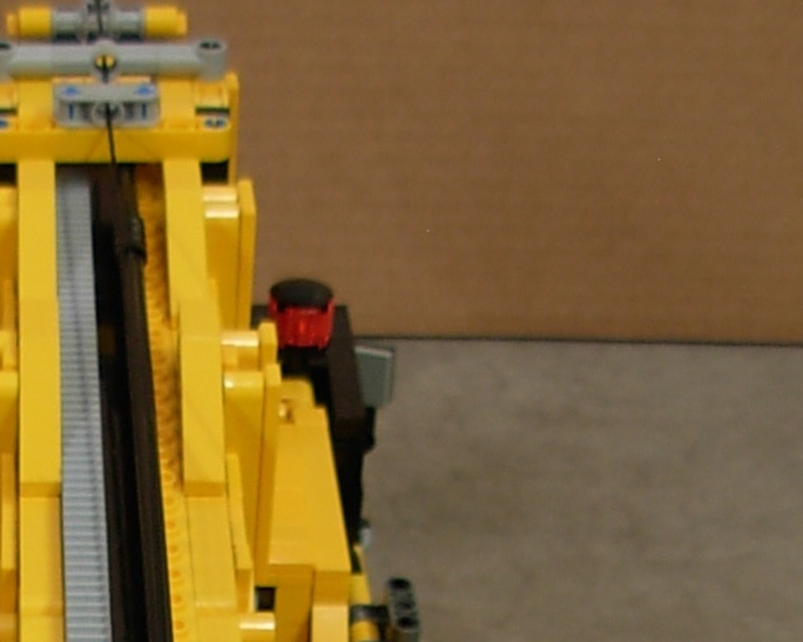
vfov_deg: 12.7
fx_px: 2638
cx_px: 92
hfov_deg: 17.1
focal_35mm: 111
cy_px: 1131
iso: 79
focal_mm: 6.3
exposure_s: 1/15.1
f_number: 2.9
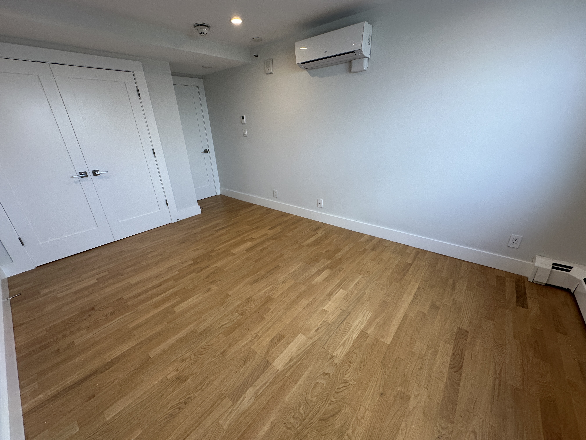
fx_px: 237
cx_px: 293
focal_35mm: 14
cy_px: 220
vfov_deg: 85.7
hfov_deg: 102.1
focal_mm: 2.22
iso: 125
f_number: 2.2
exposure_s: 1/120
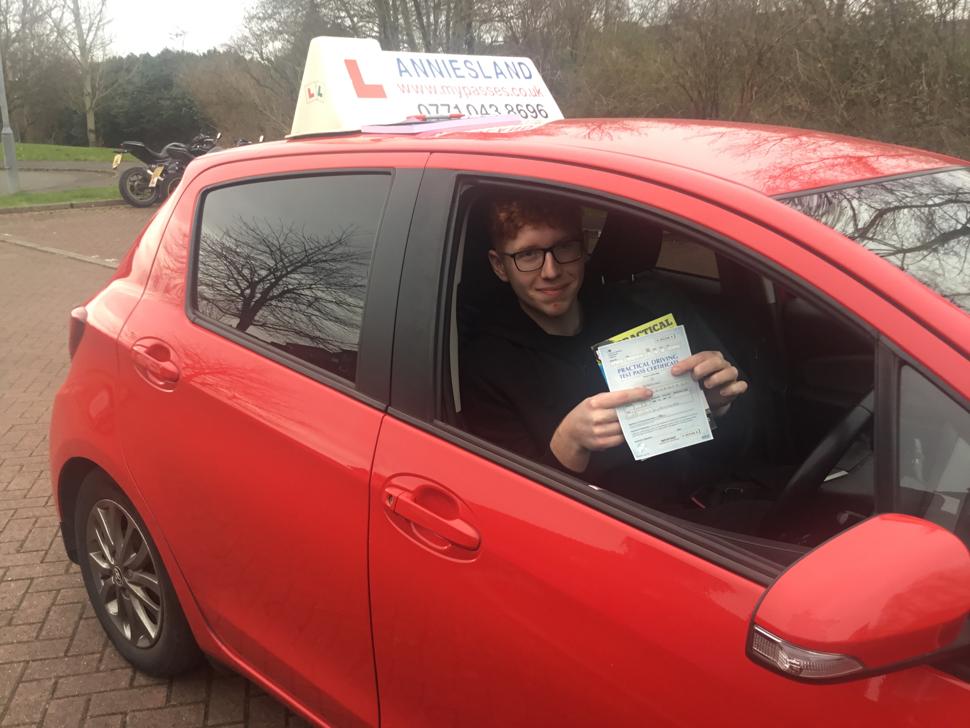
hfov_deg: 58.4
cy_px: 364
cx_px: 485
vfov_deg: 45.4
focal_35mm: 31
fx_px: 869
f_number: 2.4
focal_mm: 3.3
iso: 32
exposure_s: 1/100
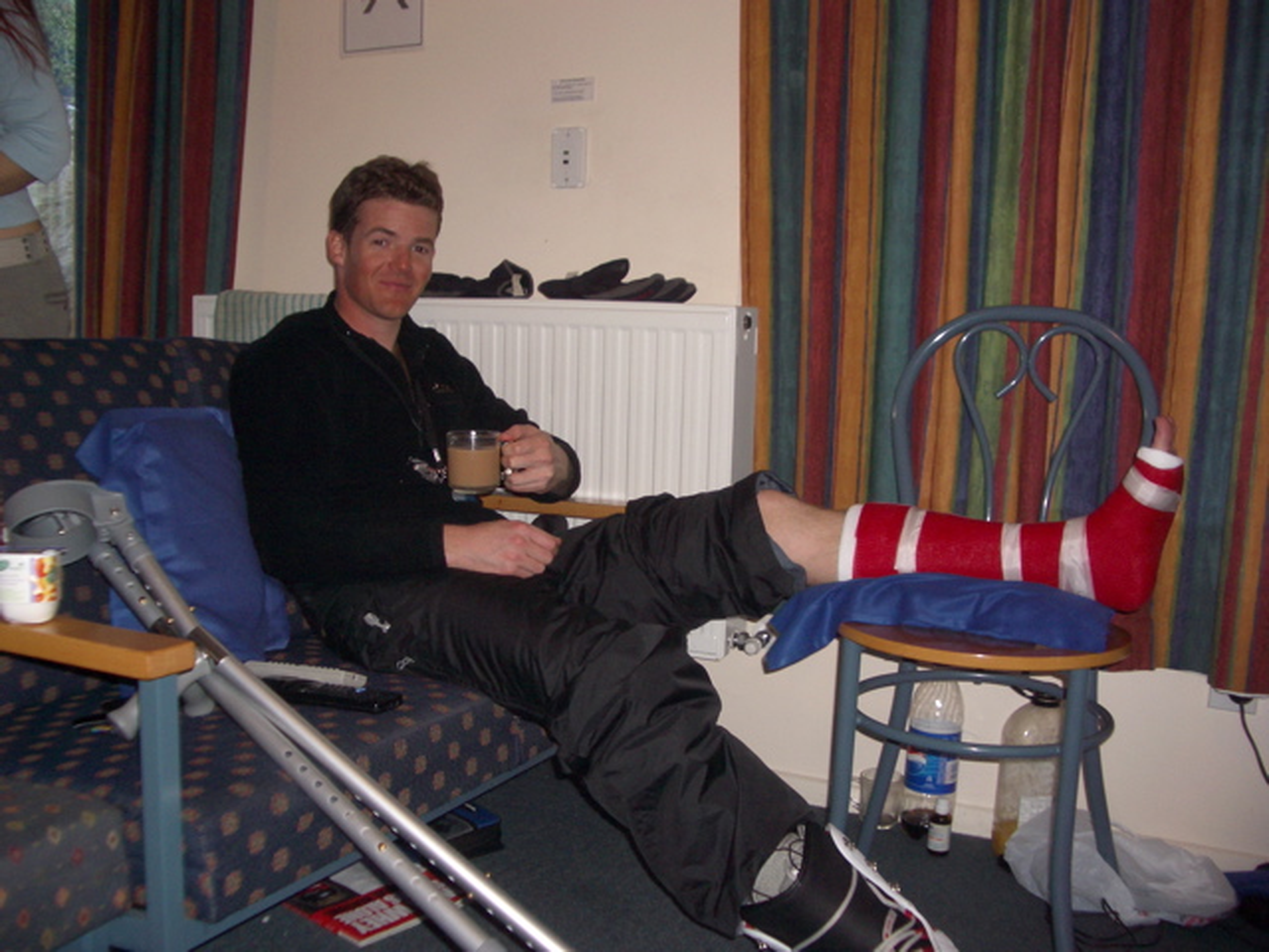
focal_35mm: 35
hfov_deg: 52.6
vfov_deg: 40.7
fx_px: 1283
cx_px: 634
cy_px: 476
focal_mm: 5.8
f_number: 2.6
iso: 100
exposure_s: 1/60
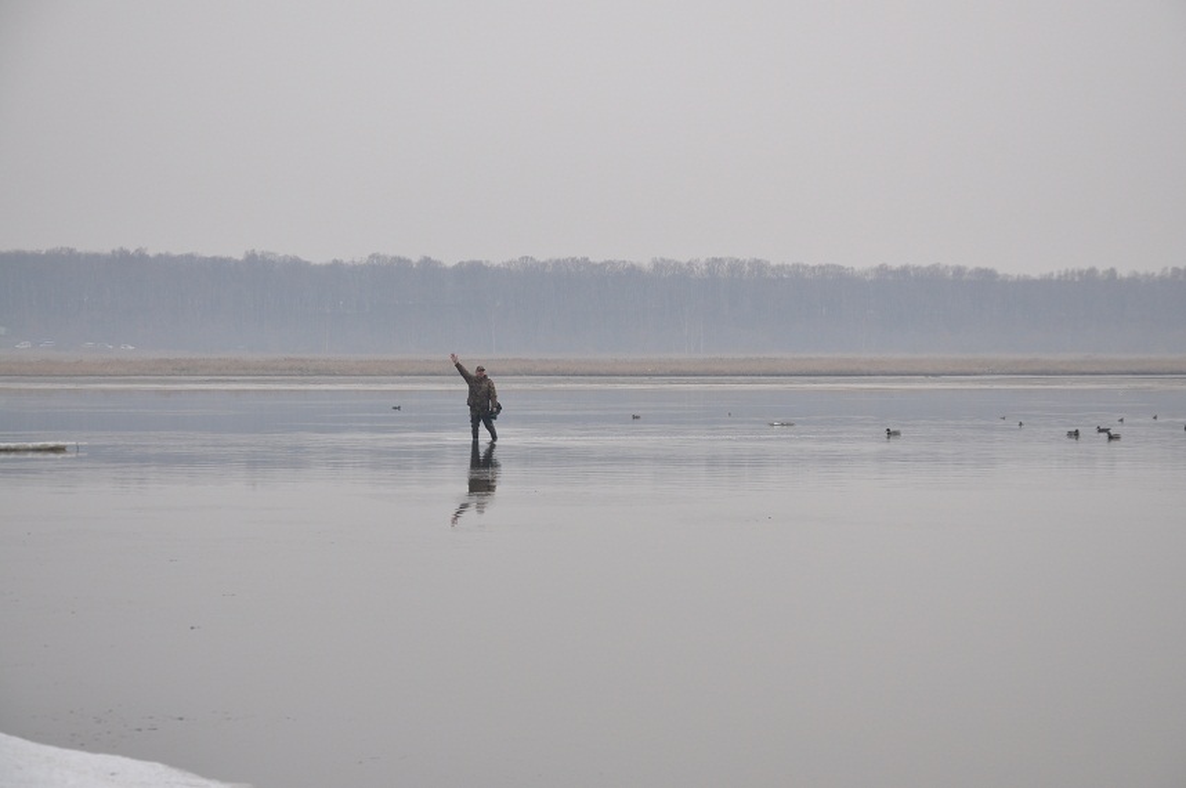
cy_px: 394
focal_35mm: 105
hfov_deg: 19.5
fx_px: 3455
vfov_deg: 13.0
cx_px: 593
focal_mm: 70
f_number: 9
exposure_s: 1/320
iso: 400
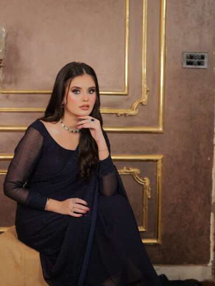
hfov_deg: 25.1
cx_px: 66
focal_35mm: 58
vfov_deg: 33.2
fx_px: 480
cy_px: 142
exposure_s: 1/200
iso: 640
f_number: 1.8
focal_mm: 35
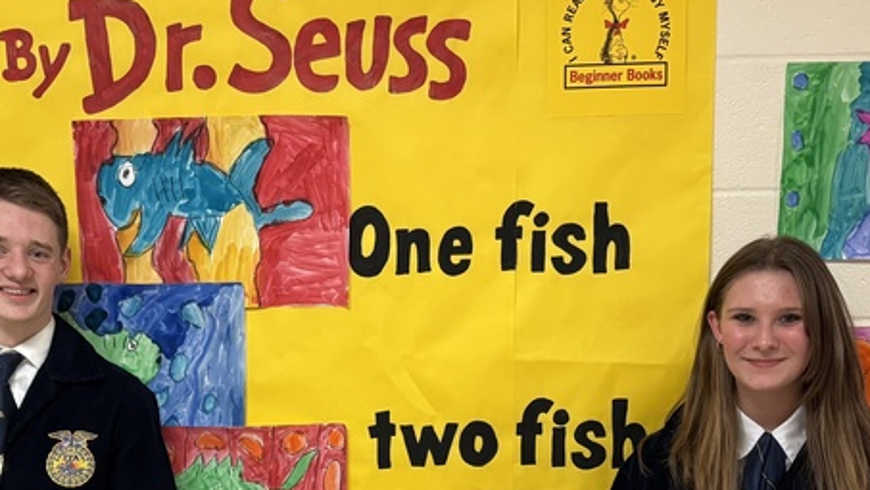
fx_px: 1477
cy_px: 534
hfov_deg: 32.7
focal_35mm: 64
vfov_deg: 18.2
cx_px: 340
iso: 200
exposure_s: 1/60
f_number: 1.6
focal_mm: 5.96
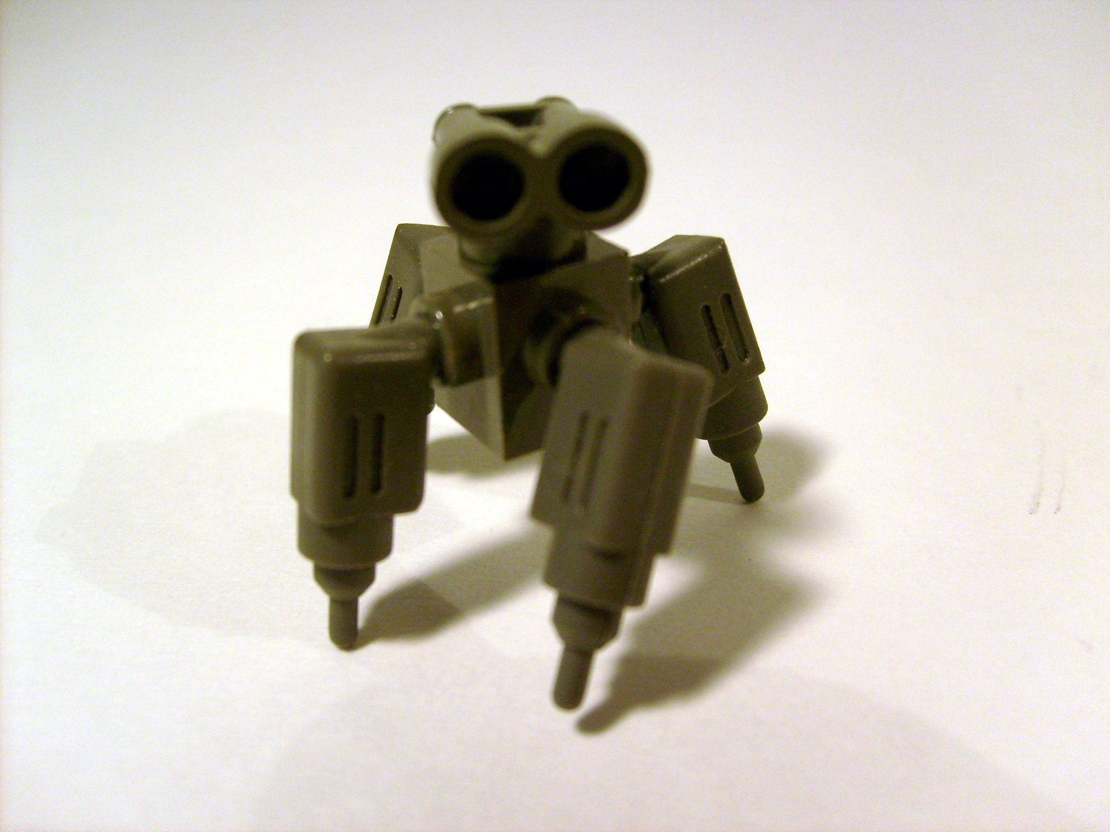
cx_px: 555
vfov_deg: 40.7
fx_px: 1122
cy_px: 416
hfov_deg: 52.6
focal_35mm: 35
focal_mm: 5.8
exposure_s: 1/60
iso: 100
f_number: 2.8
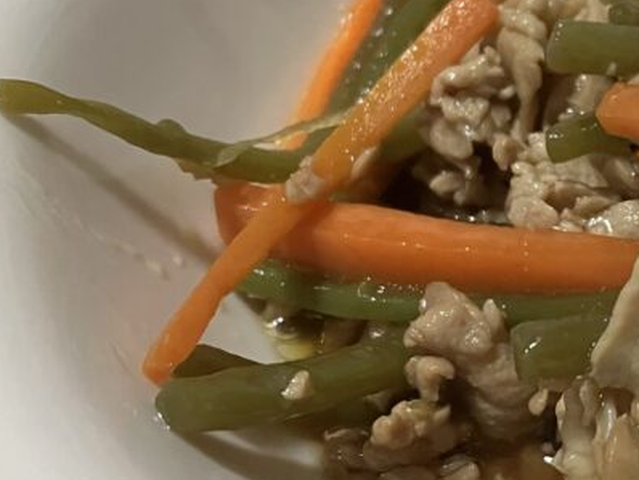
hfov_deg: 24.7
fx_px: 1330
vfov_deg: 20.5
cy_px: 233
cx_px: 748
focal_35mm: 72
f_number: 1.8
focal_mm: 3.99
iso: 320
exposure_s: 1/50
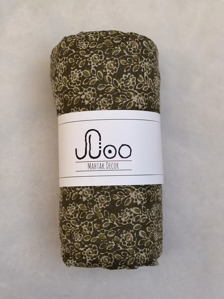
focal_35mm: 48
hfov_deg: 30.3
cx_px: 112
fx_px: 414
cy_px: 150
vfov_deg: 39.7
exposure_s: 1/627
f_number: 1.78
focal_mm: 6.76
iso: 64
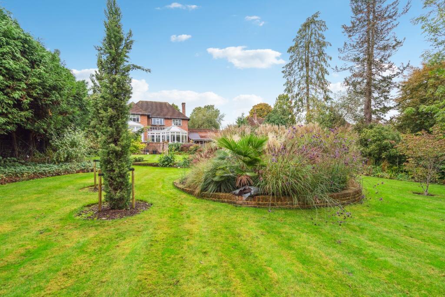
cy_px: 148
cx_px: 222
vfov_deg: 73.8
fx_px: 198
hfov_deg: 96.7
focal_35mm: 16
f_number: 6.3
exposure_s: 1/250
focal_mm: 16
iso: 640
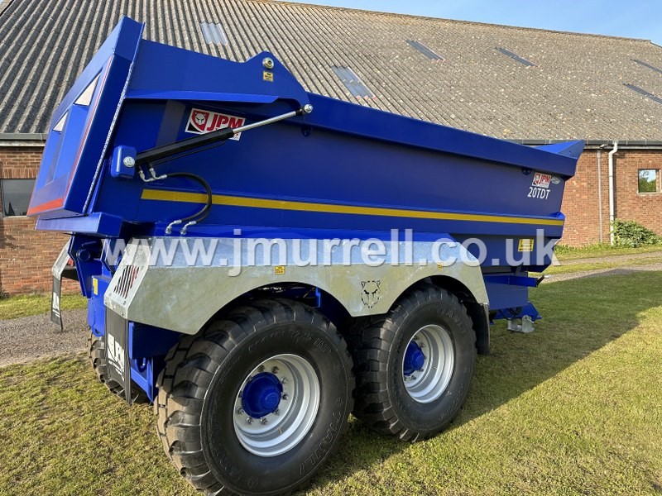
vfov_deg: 56.8
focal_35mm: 24
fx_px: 459
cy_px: 248
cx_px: 331
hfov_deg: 71.6
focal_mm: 6.86
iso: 80
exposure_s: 1/816
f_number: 1.78
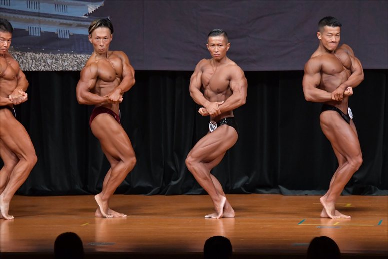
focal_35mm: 270
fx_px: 2909
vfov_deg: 5.1
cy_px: 130
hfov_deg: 7.6
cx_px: 194
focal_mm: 180
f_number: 5.6
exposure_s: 1/400
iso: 5000
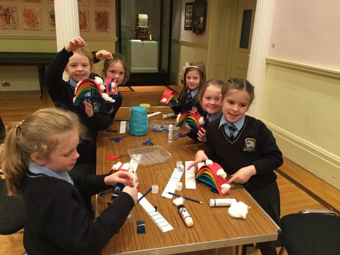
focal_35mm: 31
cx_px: 170
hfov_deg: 58.4
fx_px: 304
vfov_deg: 45.4
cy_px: 128
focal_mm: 3.3
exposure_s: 1/17
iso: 200
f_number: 2.4
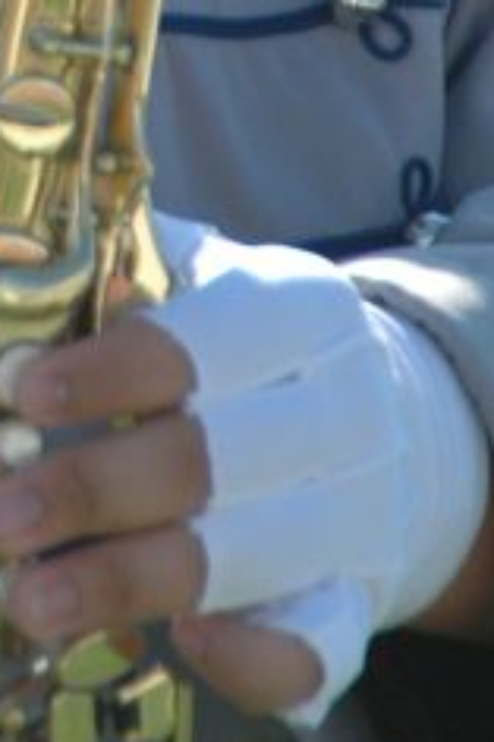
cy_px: -478
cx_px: -283
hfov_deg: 1.1
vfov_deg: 1.6
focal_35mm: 1301
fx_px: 26816
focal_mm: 200
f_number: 5.6
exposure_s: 1/500
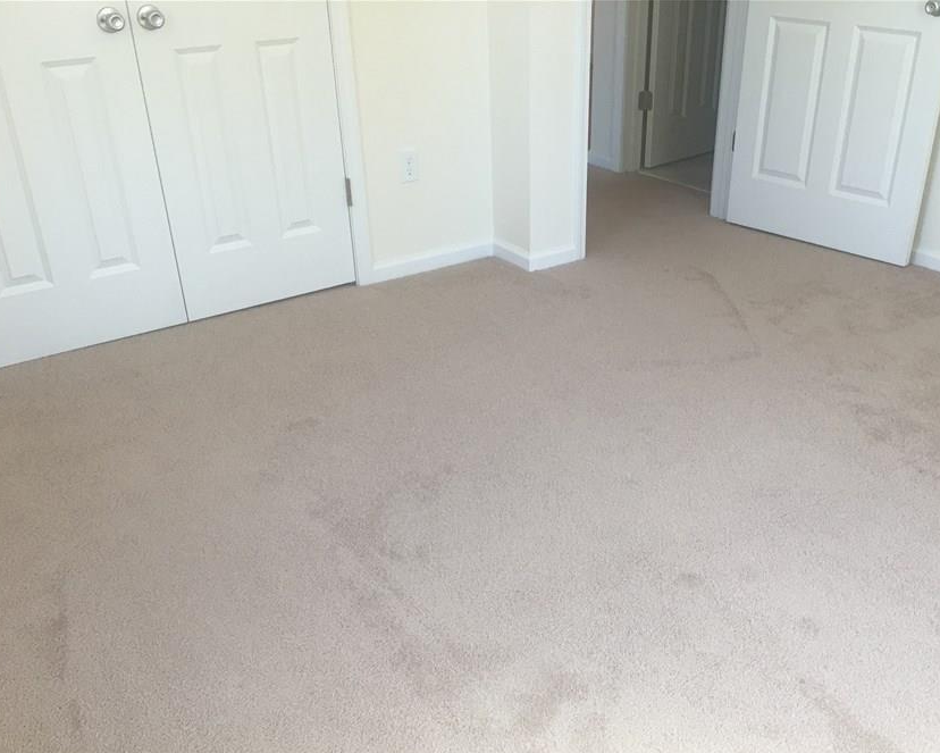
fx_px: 974
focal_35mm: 35
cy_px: 435
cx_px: 551
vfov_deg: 42.1
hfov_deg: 51.3
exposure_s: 1/30
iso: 25
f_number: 2.2
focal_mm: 4.15
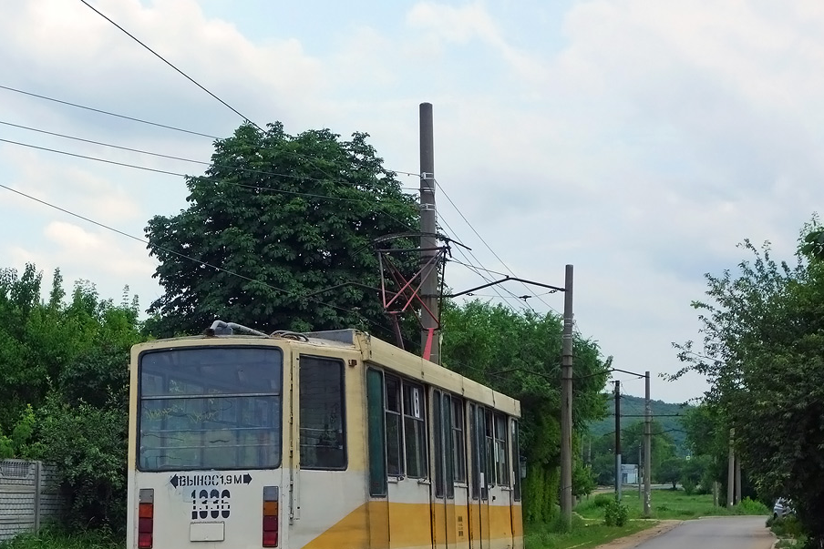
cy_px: 335
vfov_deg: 19.7
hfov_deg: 29.1
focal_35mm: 69
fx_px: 1579
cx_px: 289
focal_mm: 19.31
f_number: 5
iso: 125
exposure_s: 1/500
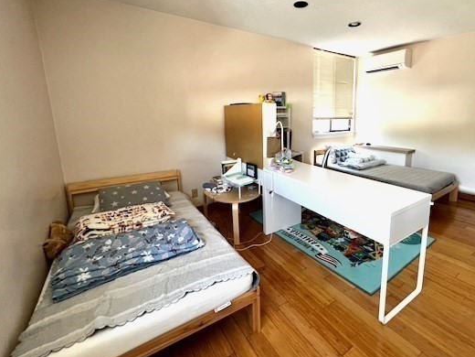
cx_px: 286
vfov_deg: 77.8
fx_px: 220
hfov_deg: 93.2
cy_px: 157
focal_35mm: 16
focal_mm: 1.57
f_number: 1.8
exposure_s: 1/99
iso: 250
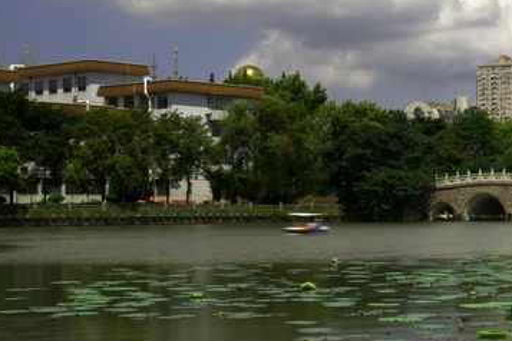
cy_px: 172
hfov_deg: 22.8
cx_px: 499
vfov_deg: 15.9
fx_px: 1223
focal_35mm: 86
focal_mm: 24
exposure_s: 1/1.6
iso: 100
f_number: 22
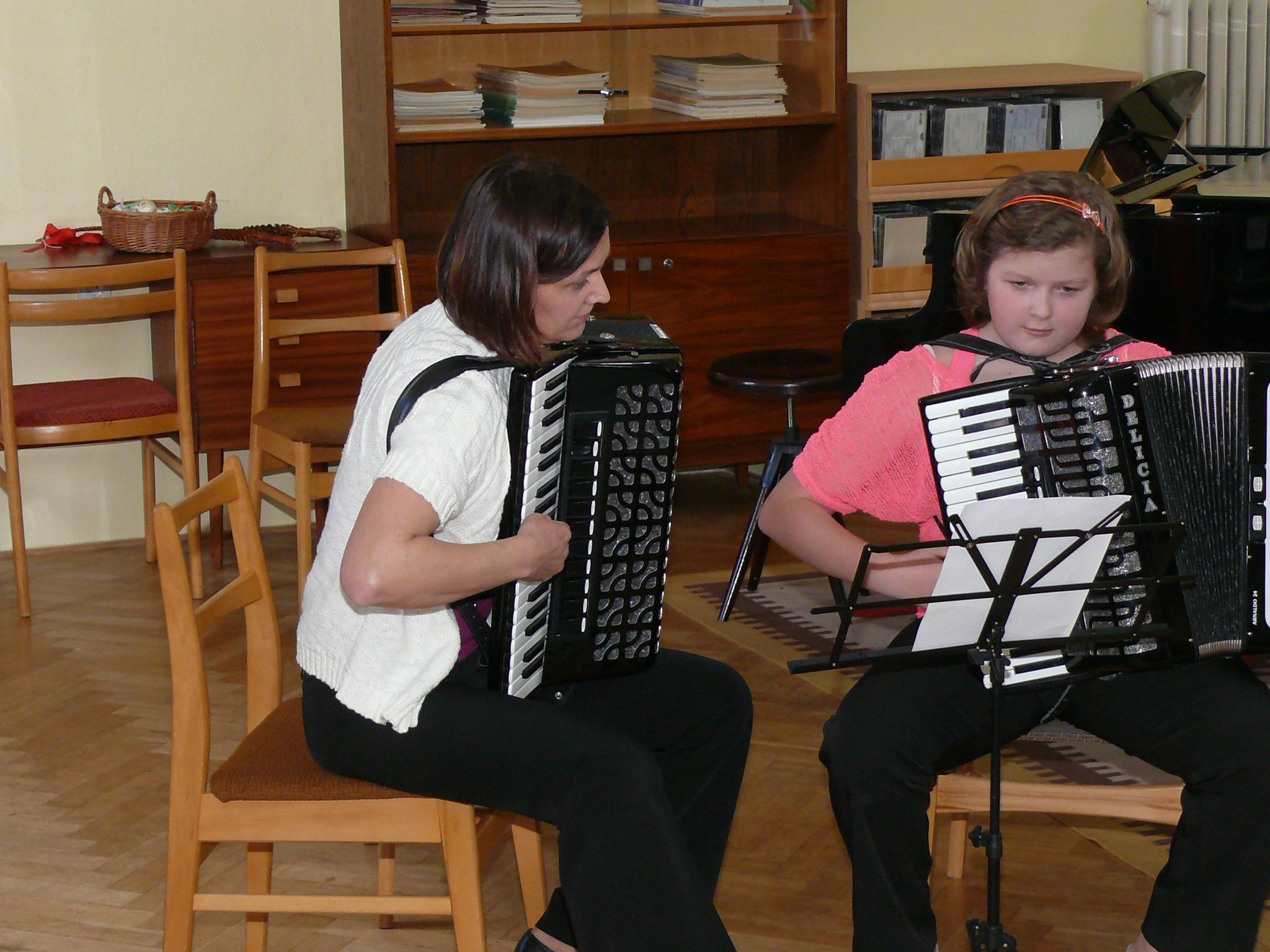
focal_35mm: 81
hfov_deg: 24.1
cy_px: 476
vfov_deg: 18.2
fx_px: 2972
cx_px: 635
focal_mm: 11.9
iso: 200
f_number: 3.2
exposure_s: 1/50
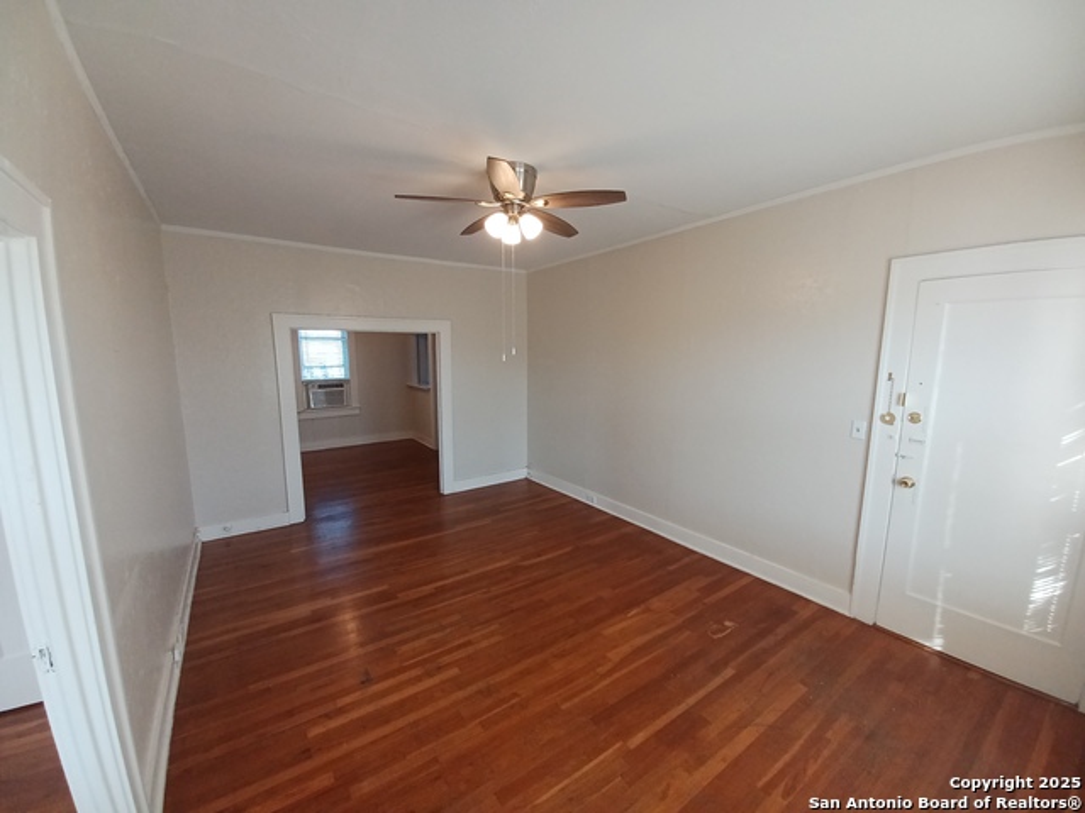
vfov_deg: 89.9
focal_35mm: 13
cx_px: 542
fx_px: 407
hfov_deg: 106.2
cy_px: 406
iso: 80
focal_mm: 1.42
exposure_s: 1/60
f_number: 2.2
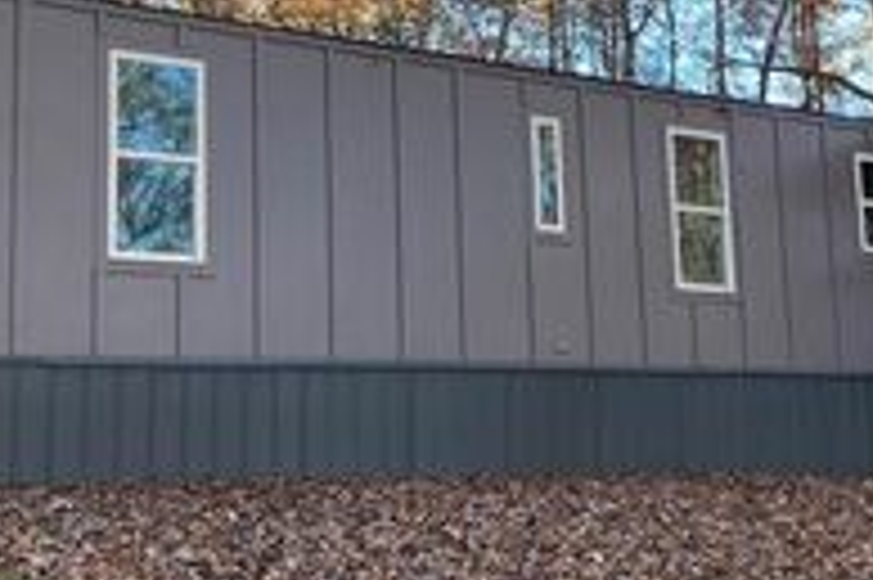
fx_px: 1817
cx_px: 513
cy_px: 119
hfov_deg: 27.0
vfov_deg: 18.0
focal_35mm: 75
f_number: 1.8
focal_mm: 3.99
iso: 20
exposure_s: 1/239
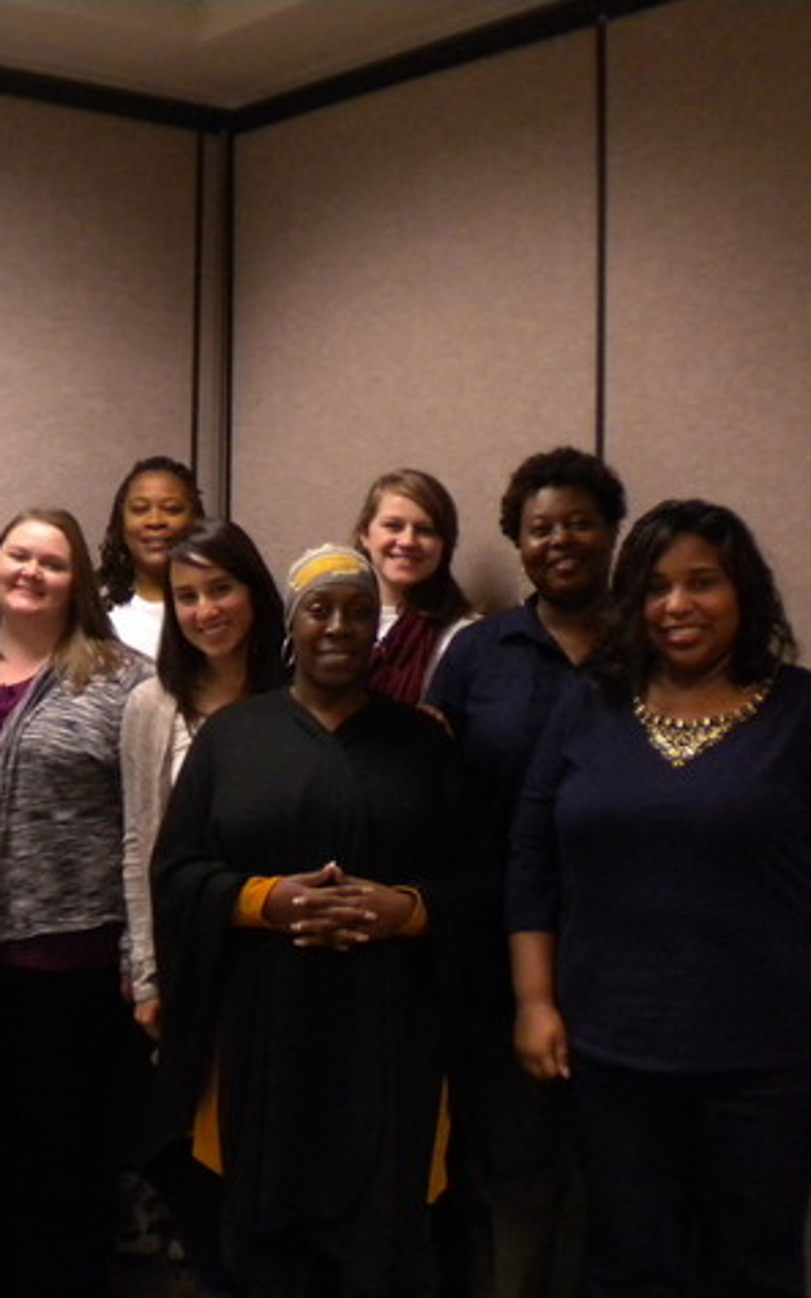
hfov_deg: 25.6
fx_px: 1768
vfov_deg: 40.3
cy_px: 653
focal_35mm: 50
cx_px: 216
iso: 400
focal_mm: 6.3
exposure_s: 1/60.2
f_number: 3.1
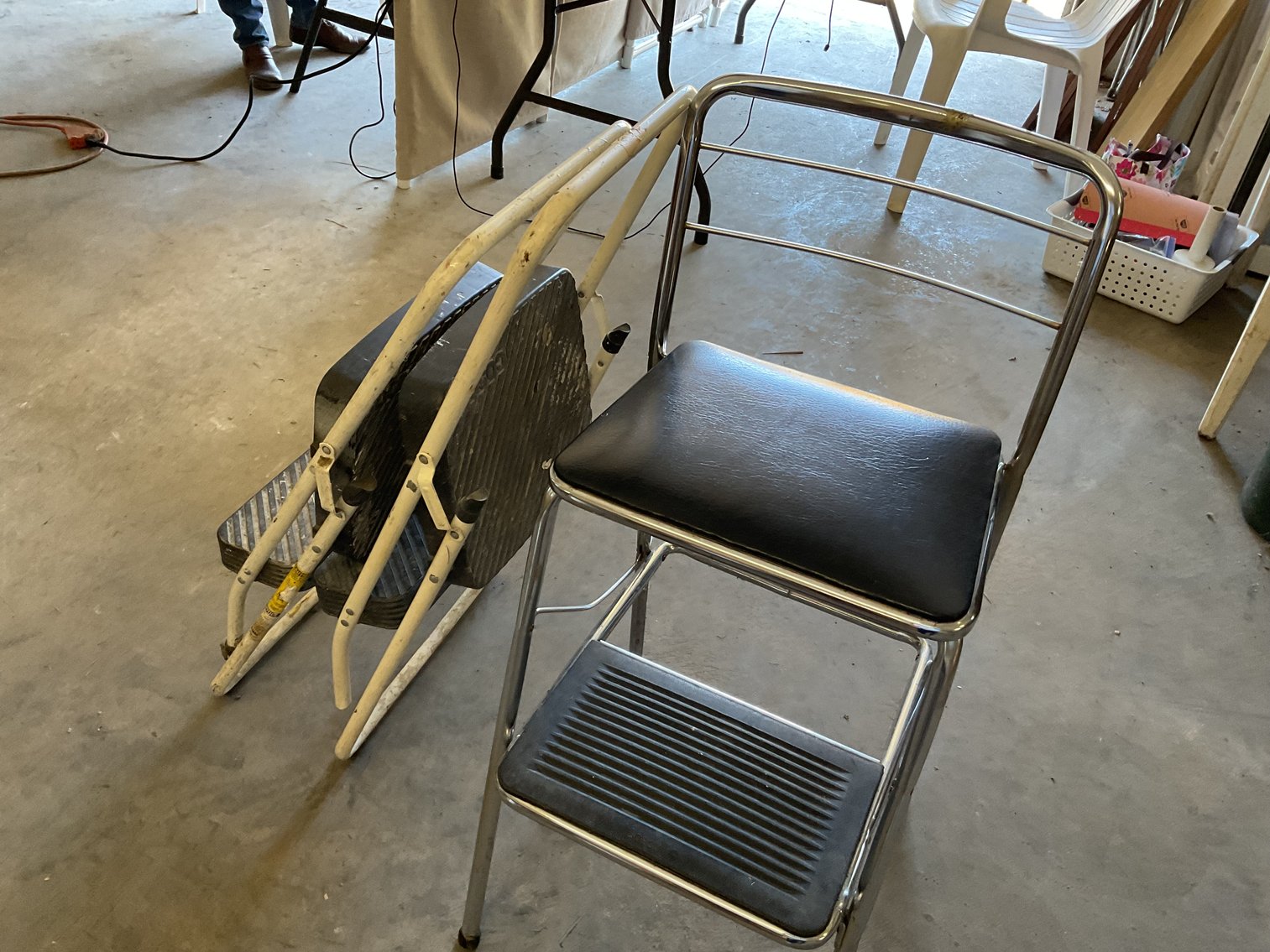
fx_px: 1064
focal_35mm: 29
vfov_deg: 48.2
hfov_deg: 61.7
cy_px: 476
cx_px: 635
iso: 125
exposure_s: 1/60
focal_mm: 3
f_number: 1.8
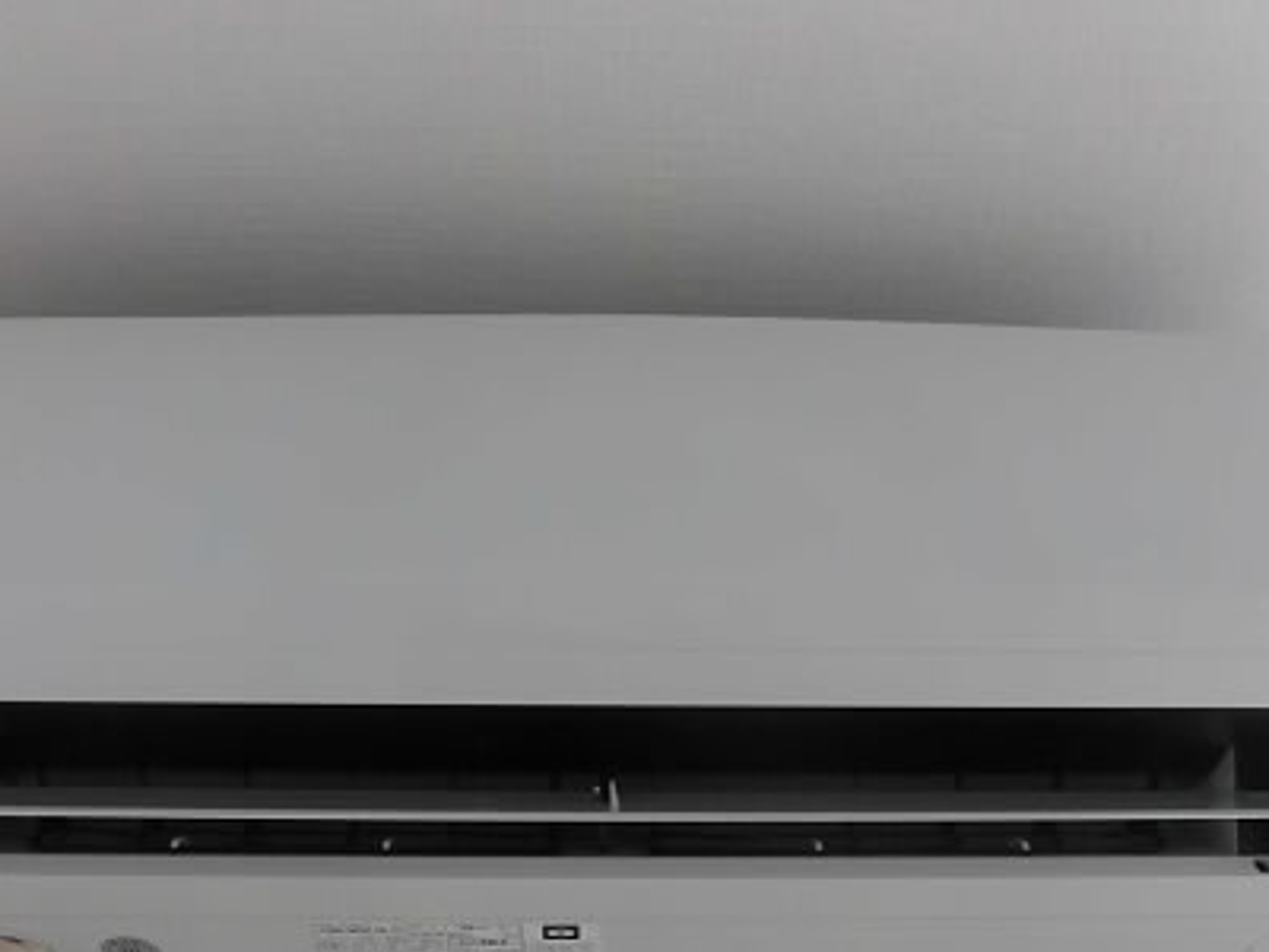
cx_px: 638
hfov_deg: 51.4
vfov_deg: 38.8
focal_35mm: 36
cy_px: 689
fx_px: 1320
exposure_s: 1/40
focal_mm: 4.3
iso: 250
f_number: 3.1
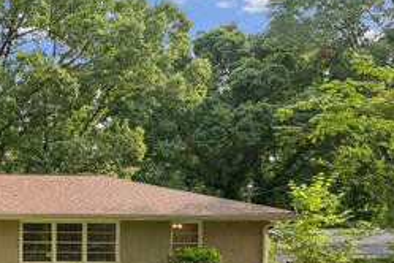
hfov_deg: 38.3
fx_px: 492
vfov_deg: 28.9
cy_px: 227
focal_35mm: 45
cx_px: -8
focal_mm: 14
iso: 320
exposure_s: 1/50
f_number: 9
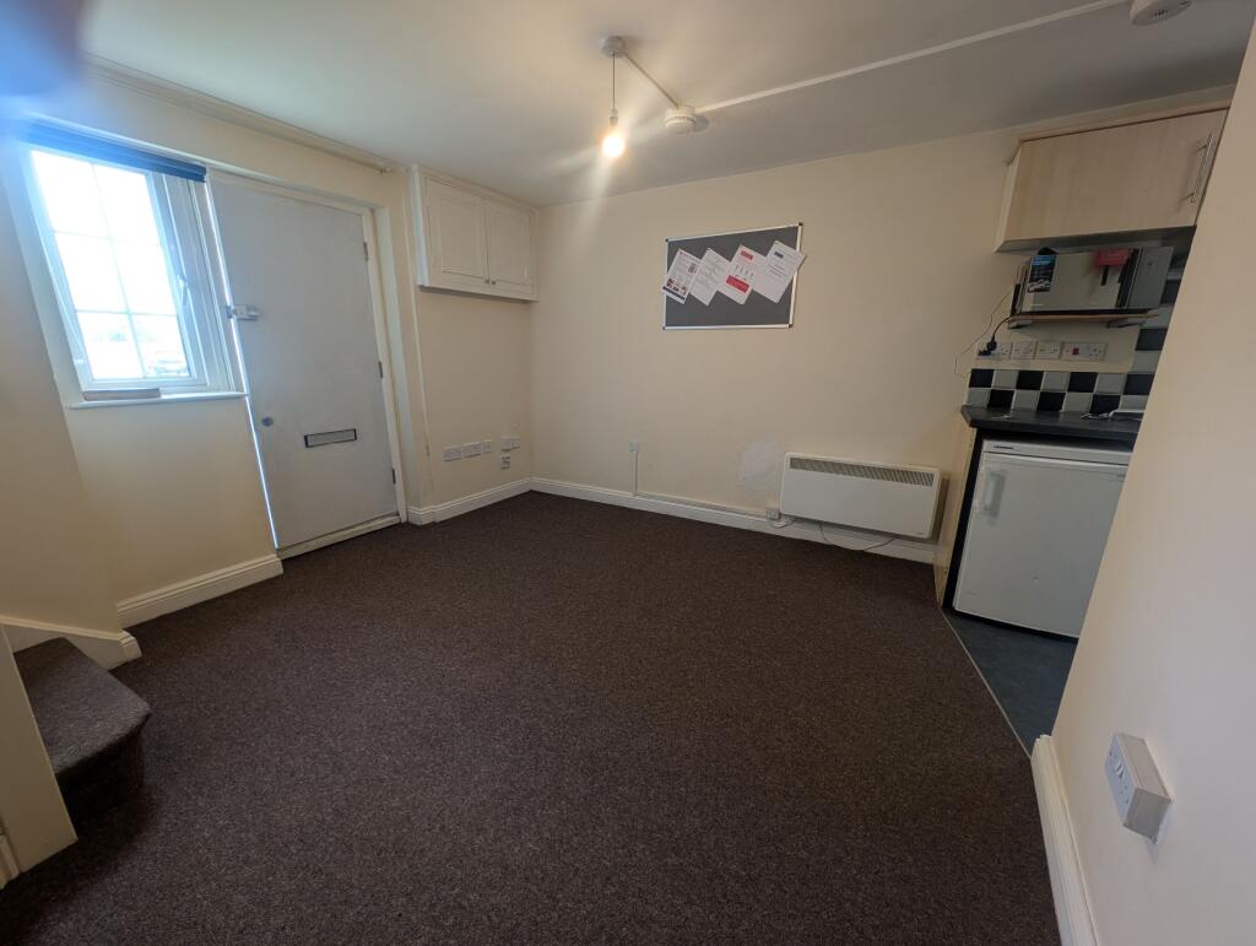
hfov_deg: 110.5
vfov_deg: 94.6
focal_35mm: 12
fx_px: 436
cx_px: 628
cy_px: 473
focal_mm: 2.23
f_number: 1.95
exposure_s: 1/24.3
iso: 42
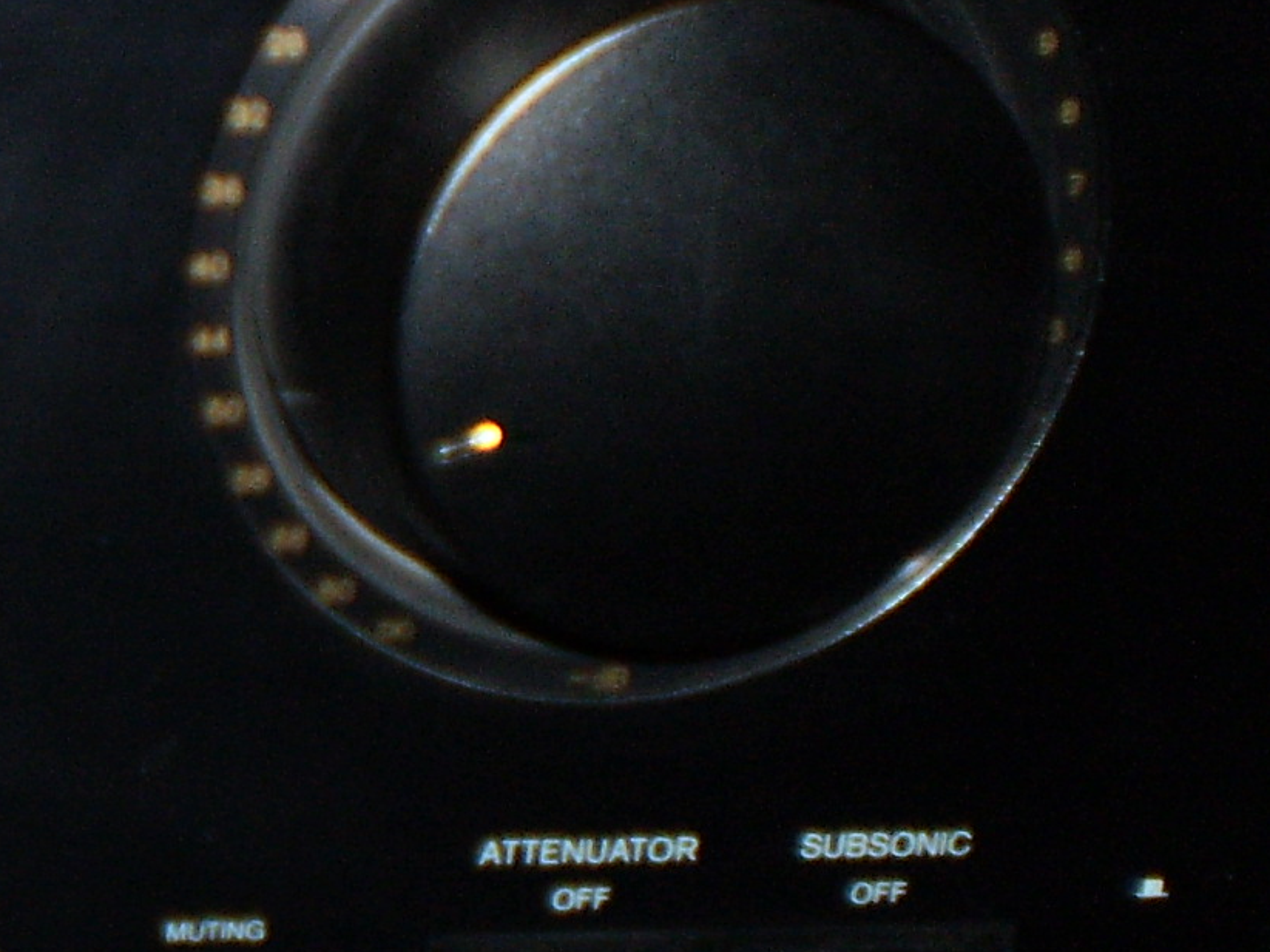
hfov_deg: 16.4
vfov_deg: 13.2
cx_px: -461
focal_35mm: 112
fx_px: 4108
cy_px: 478
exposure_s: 1/30
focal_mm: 6.3
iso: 125
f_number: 3.1
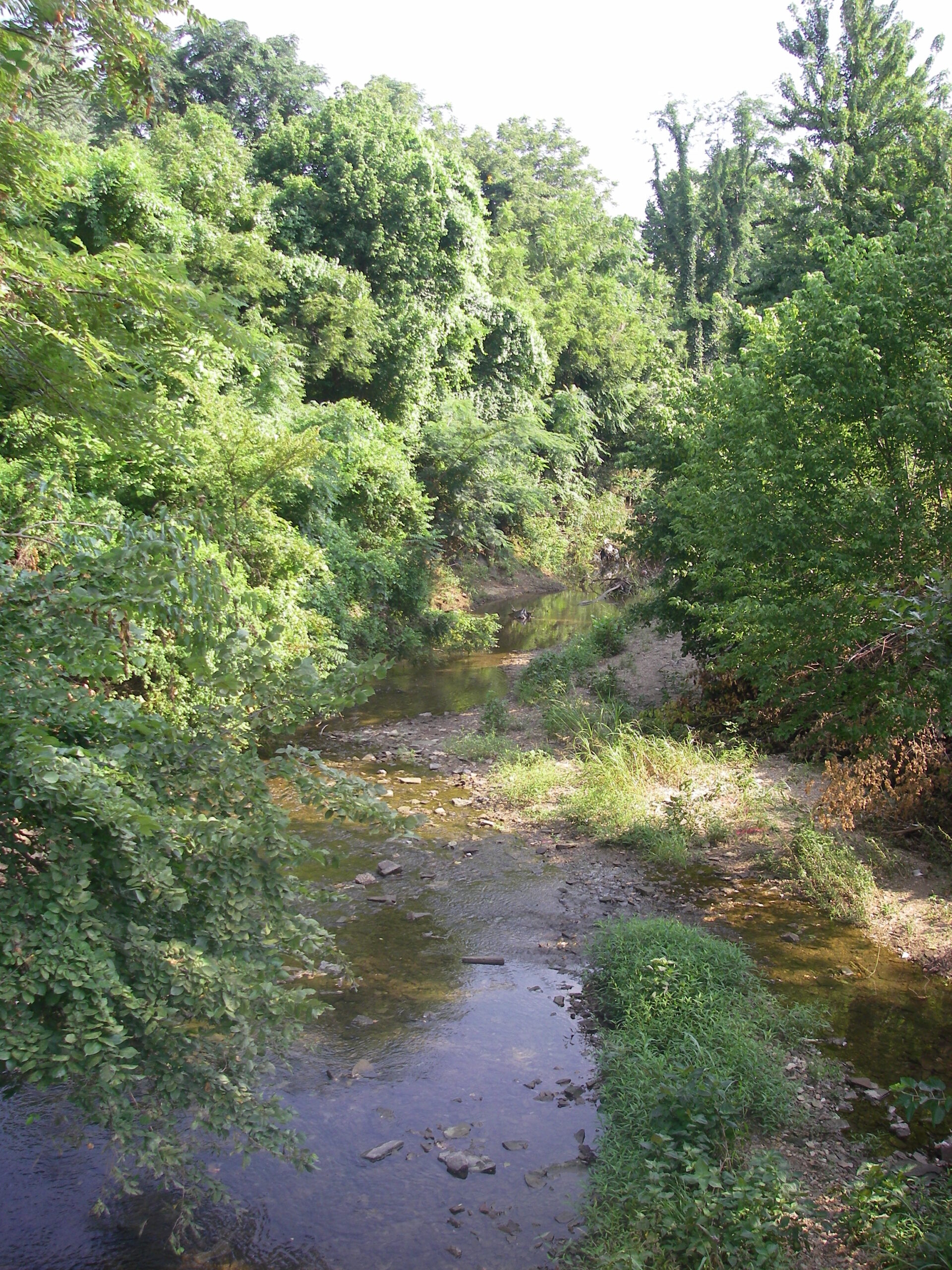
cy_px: 635
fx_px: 1393
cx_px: 476
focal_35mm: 38
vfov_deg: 49.0
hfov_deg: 37.7
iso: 64
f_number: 3.3
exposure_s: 1/125
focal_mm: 6.3
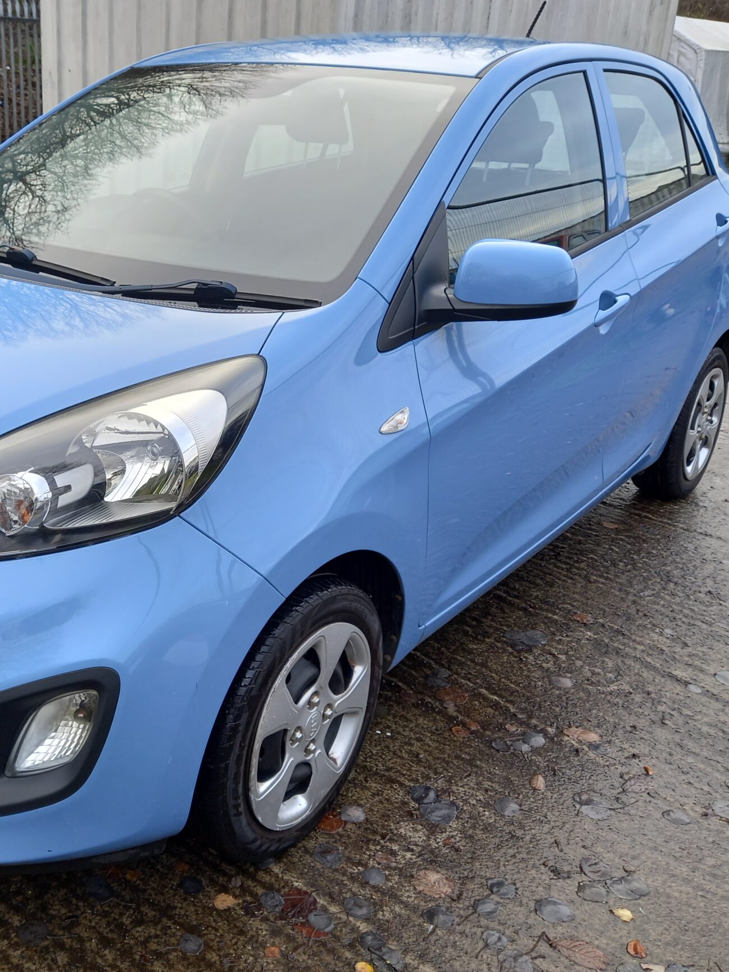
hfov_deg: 37.8
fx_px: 1039
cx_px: 197
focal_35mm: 37
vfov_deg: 50.1
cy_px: 459
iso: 25
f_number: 2
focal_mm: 4.6
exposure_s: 1/60
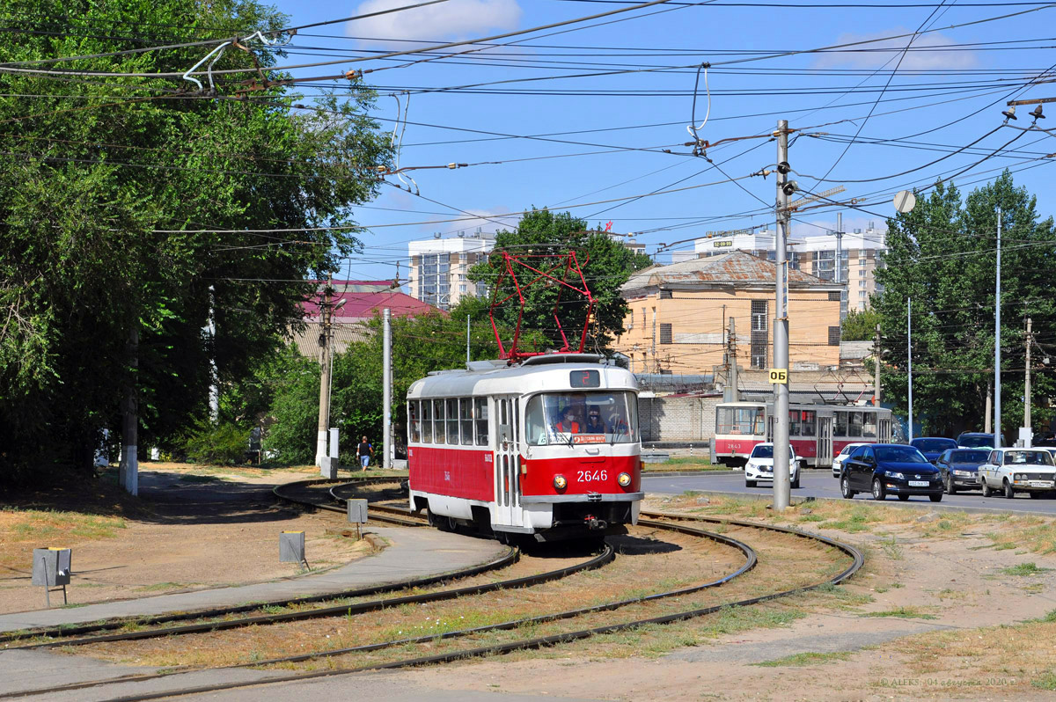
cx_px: 528
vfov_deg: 15.7
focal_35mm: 87
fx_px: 2550
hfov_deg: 23.4
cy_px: 351
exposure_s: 1/500
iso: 200
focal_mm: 58
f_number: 8
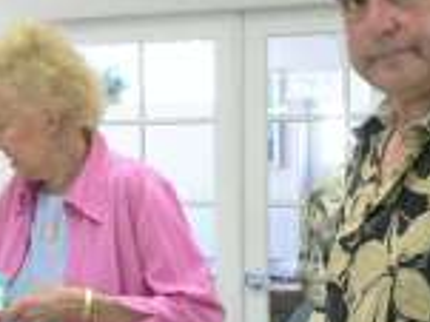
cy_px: 331
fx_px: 1415
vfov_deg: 12.8
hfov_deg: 17.2
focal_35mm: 114
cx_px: 108
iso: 200
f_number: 2.8
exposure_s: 1/40
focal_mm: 7.1
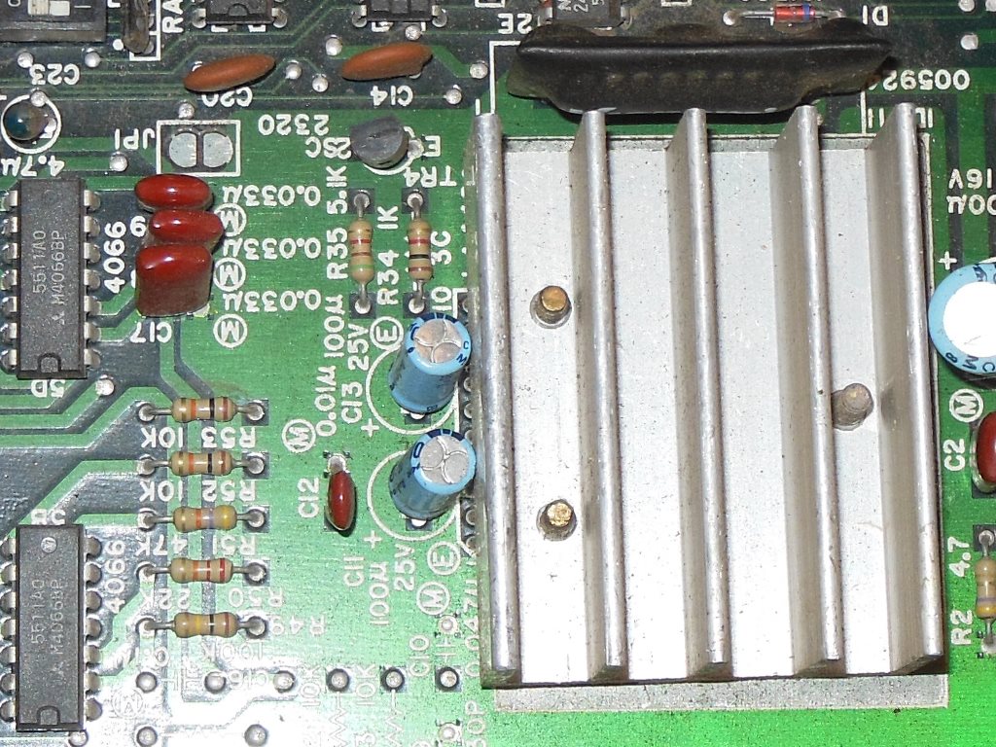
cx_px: 498
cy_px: 374
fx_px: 1439
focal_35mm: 50
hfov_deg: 38.2
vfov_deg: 29.1
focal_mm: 8.9
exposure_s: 1/60
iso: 125
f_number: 4
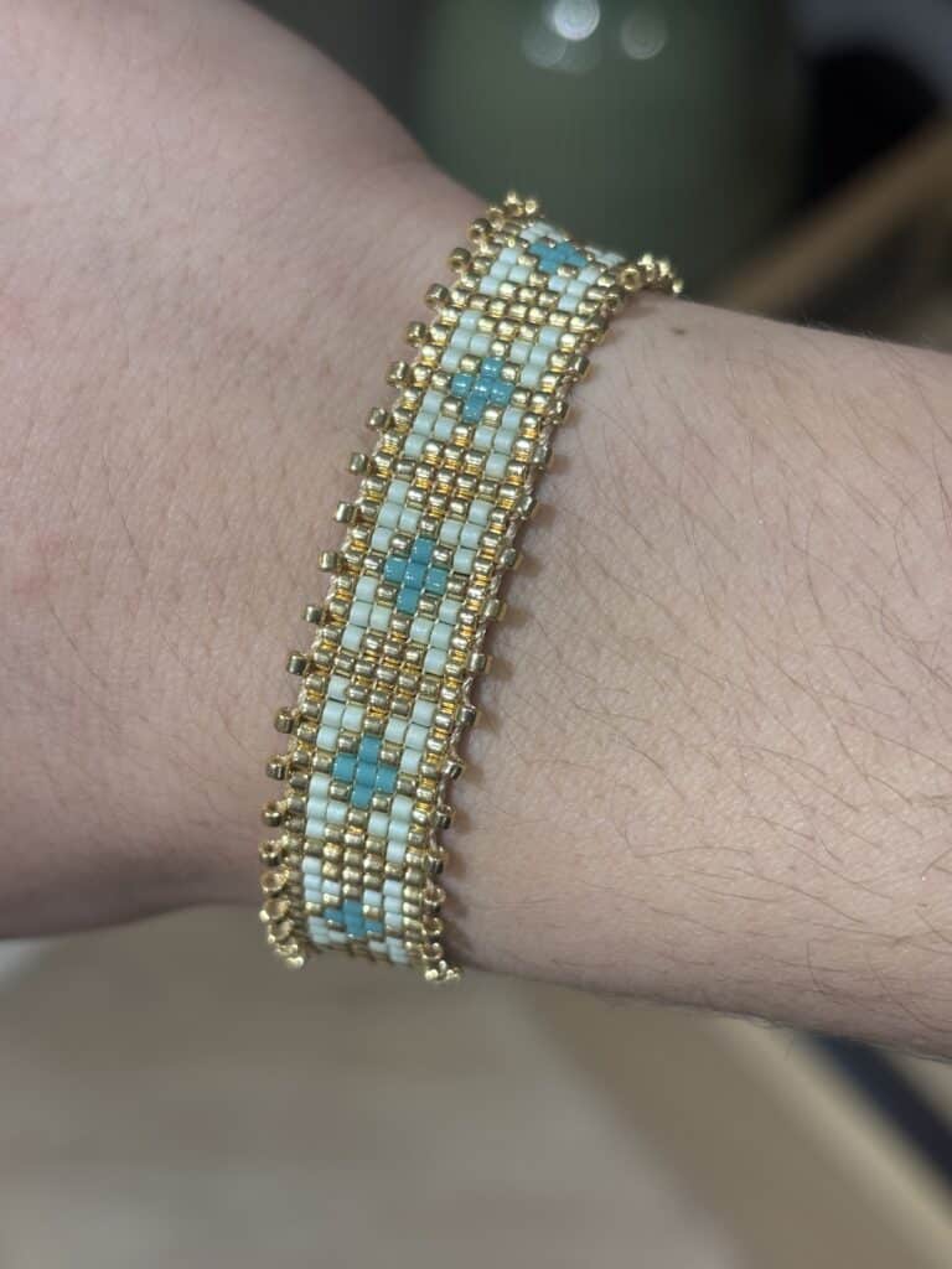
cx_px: 476
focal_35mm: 52
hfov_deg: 28.0
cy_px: 634
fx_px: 1907
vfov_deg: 36.8
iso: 32
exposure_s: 1/100
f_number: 1.6
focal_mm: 5.96
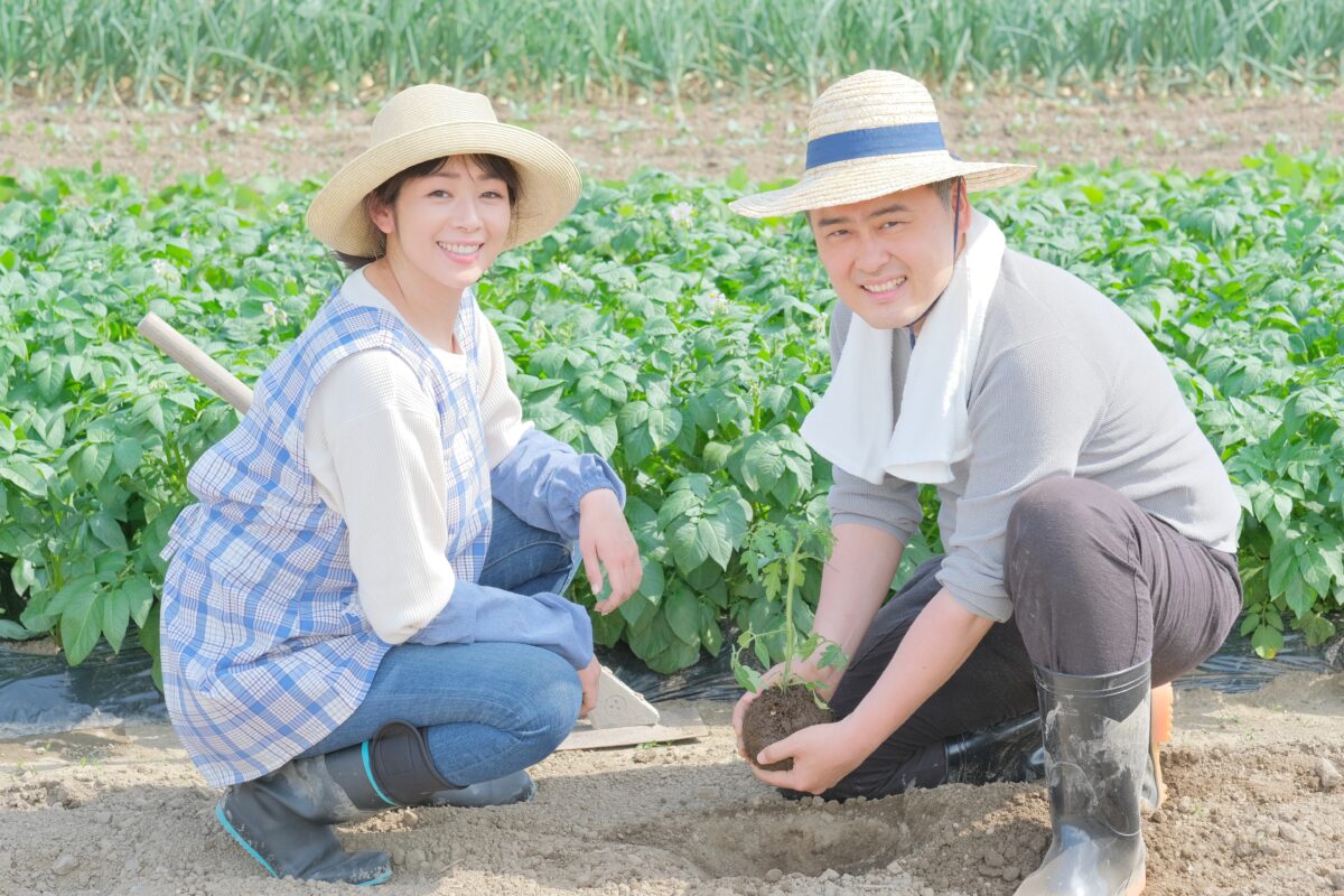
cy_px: 448
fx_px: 3136
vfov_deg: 16.3
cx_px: 672
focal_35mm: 84
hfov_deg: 24.2
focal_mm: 56
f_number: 5.6
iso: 400
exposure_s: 1/250
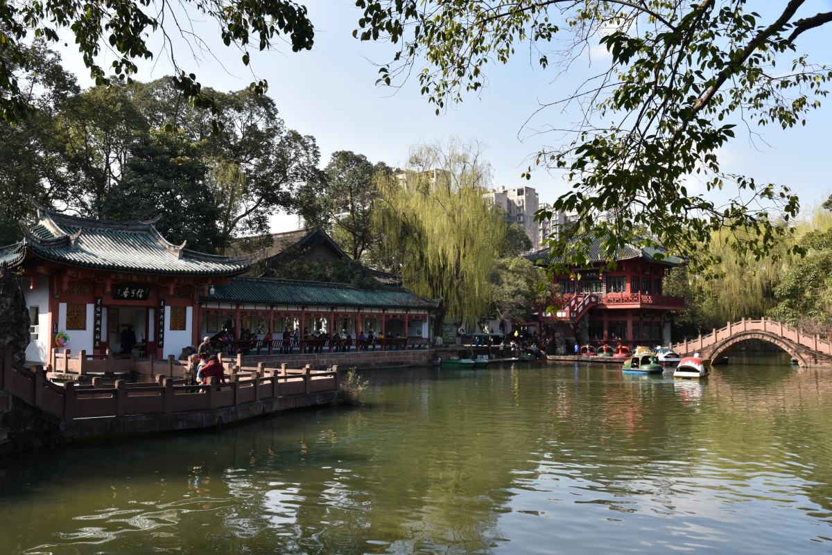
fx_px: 717
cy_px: 278
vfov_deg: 42.4
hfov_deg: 60.3
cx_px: 416
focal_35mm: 31
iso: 200
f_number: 11
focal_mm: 31
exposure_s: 1/125
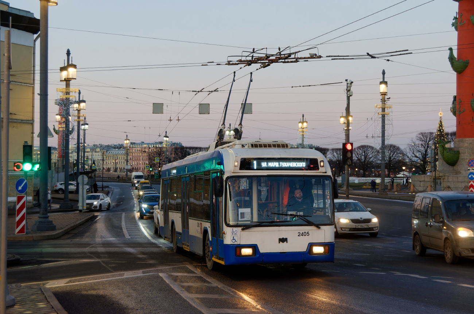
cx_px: 237
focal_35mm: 60
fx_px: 788
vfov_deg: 22.5
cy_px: 157
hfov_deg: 33.5
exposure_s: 1/200
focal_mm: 40
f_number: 5
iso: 1000
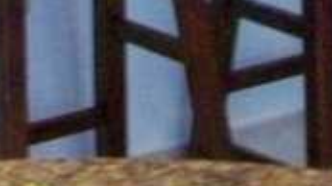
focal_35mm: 285
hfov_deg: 7.5
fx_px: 2507
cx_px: 373
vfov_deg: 4.1
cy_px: -426
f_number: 2.8
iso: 320
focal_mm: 5.7
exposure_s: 1/60
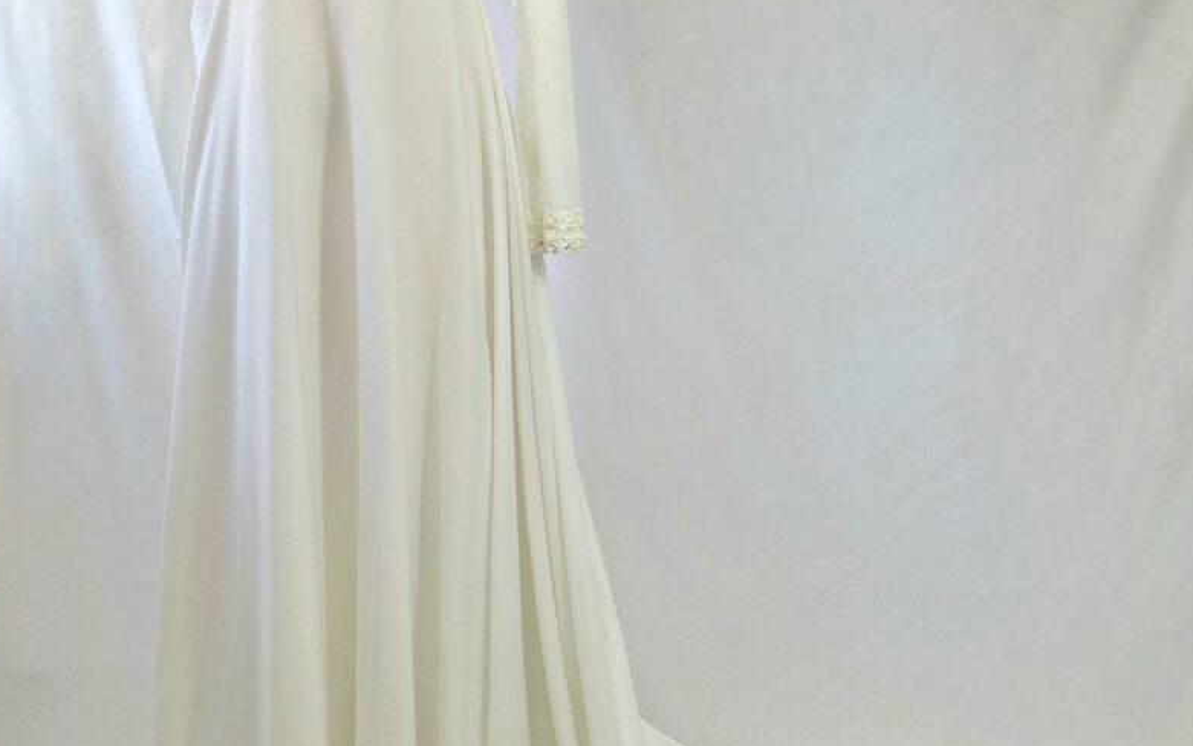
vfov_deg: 49.3
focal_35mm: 25
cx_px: 592
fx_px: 813
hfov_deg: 72.5
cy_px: 355
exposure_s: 1/120
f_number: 1.8
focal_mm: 5.54
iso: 64
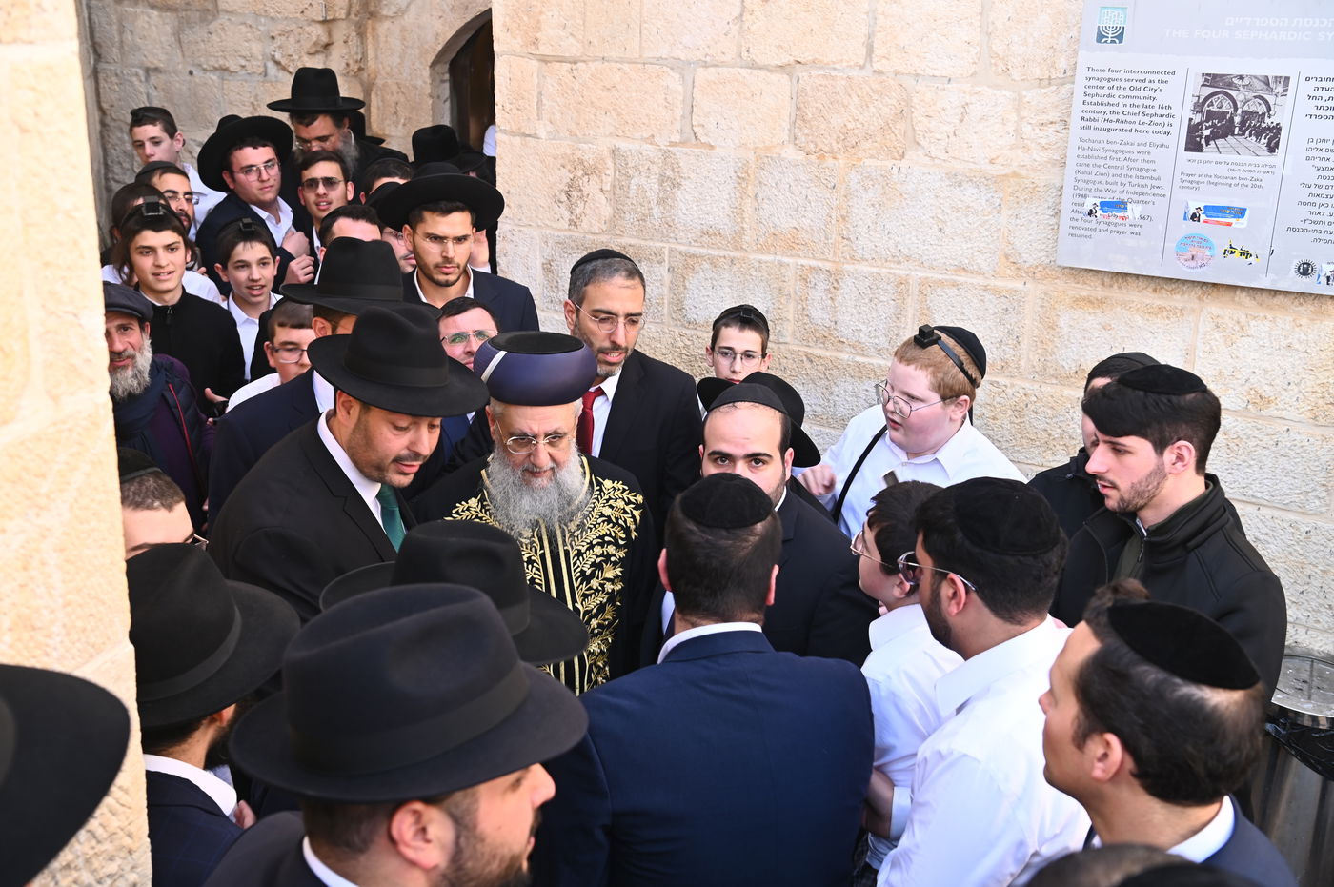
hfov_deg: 46.4
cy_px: 444
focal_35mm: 42
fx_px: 1555
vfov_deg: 31.8
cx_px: 667
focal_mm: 42
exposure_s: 1/125
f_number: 6.3
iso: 320
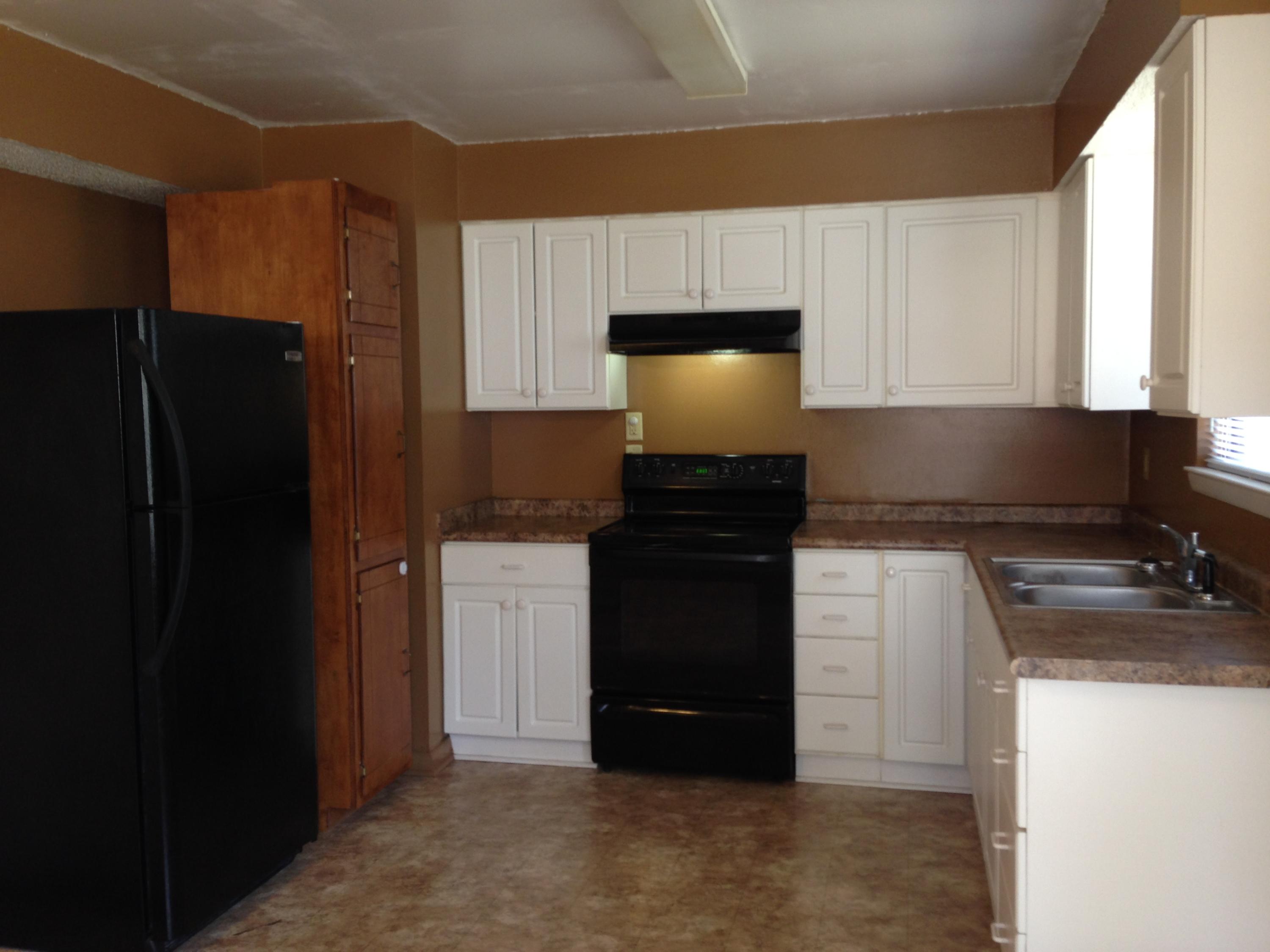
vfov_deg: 42.9
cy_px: 476
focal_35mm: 33
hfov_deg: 55.4
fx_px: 1211
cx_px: 635
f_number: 2.4
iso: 64
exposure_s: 1/20
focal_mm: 4.12
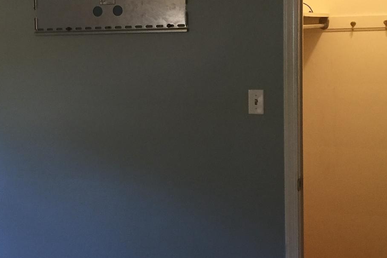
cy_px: 93
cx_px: 65
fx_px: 731
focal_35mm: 68
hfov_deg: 28.8
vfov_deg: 20.0
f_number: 2.2
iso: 125
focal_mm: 4.15
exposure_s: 1/30
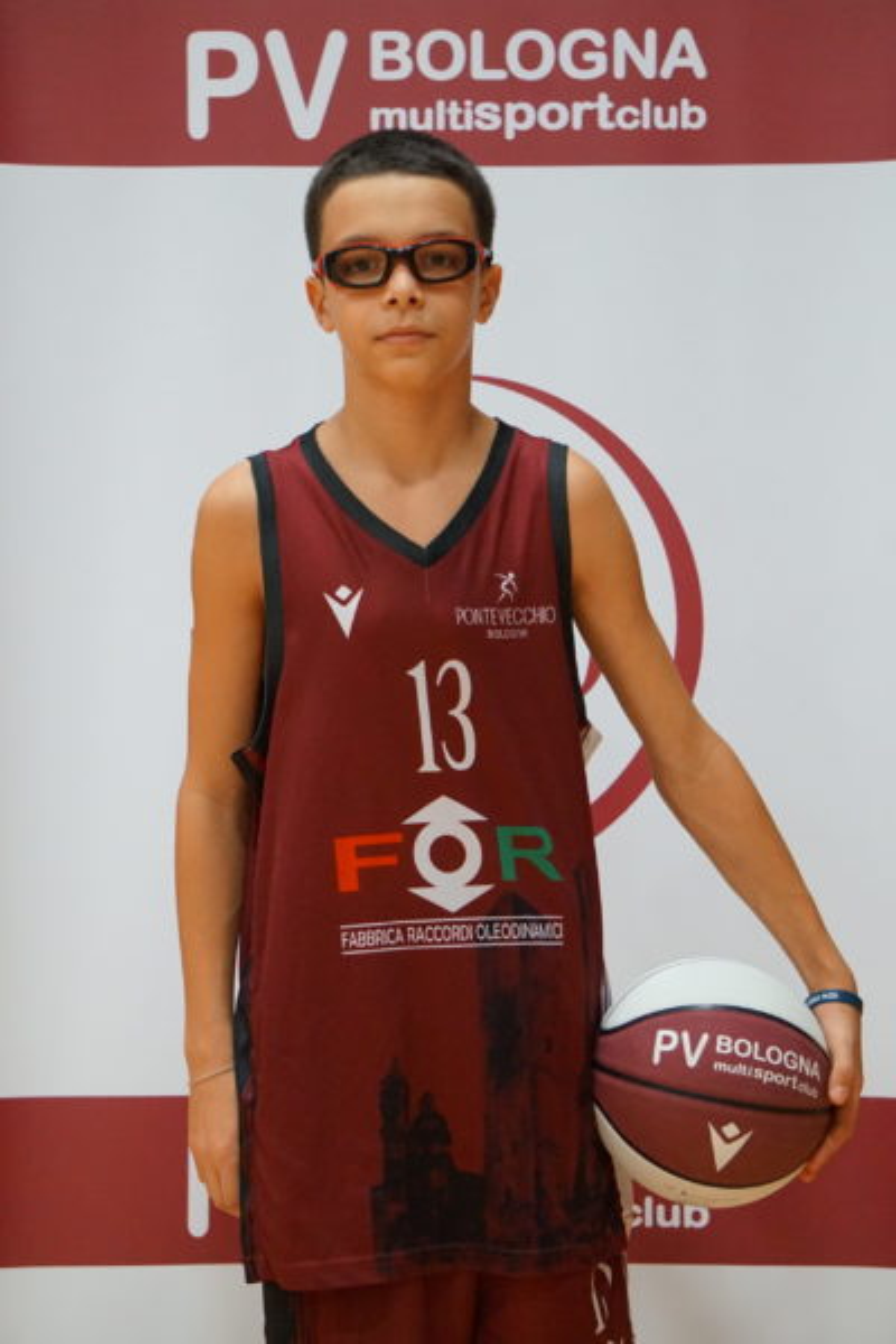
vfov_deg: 21.9
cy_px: 672
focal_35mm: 93
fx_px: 3472
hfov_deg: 14.7
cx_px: 448
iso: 3200
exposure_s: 1/100
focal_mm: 62
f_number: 4.5
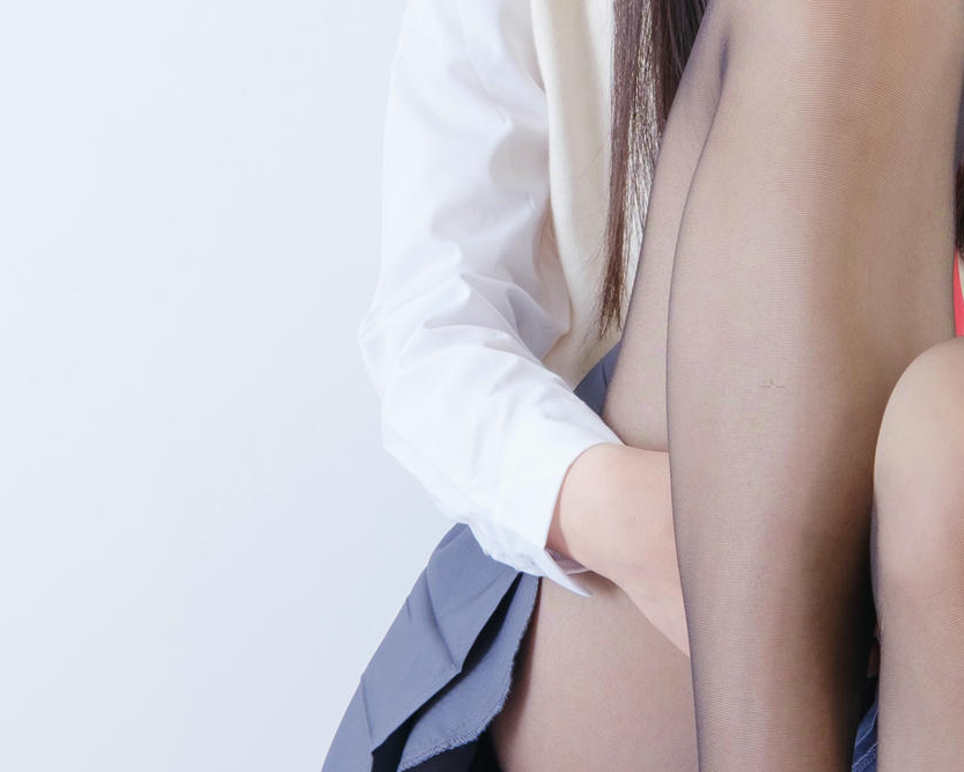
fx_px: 3511
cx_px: 848
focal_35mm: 123
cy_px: 477
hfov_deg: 15.5
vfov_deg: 12.5
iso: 160
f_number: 5.6
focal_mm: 23
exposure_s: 1/80
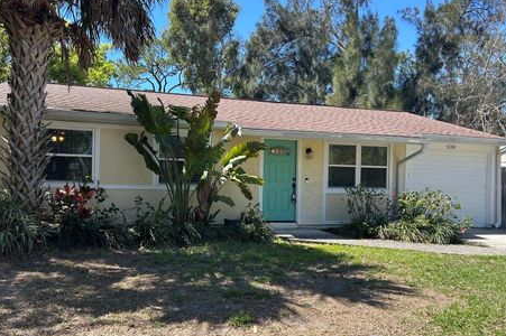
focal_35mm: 30
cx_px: 238
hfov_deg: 61.9
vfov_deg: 43.5
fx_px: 421
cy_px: 186
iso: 50
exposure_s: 1/1431
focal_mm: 5.7
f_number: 1.5
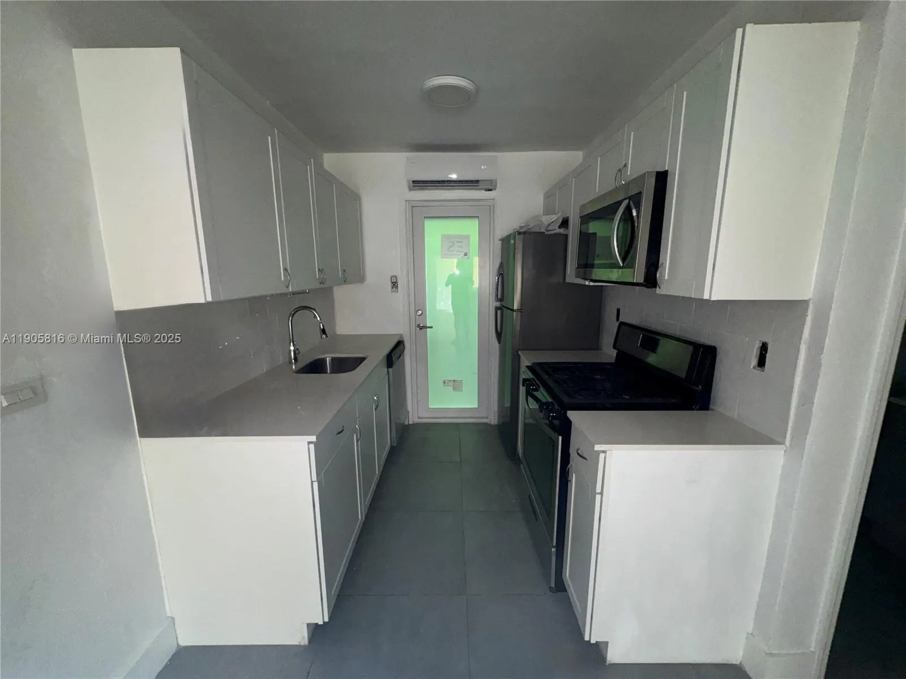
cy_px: 340
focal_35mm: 14
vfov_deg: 85.7
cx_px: 453
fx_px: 366
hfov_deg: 102.1
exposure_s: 1/60
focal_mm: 2.22
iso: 125
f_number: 2.2
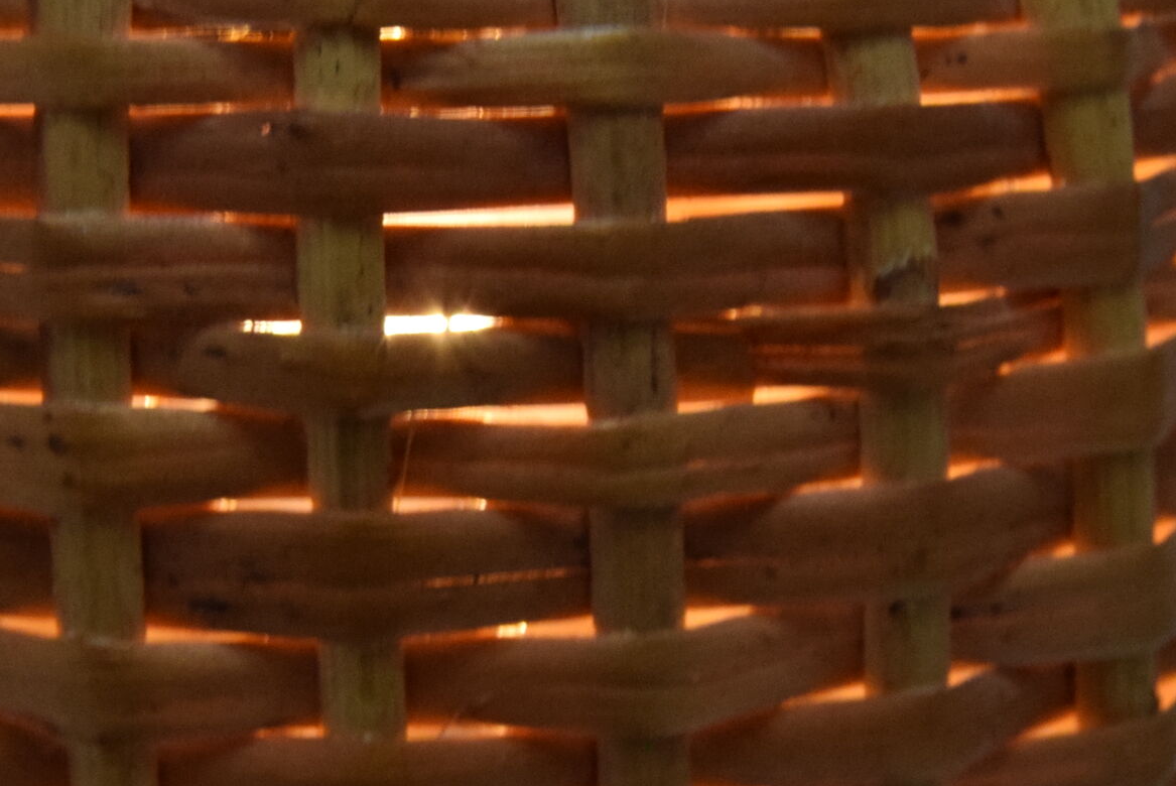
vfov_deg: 13.7
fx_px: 3269
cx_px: 363
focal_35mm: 100
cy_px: 465
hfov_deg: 20.3
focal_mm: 26
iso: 1600
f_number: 7.1
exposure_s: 1/200
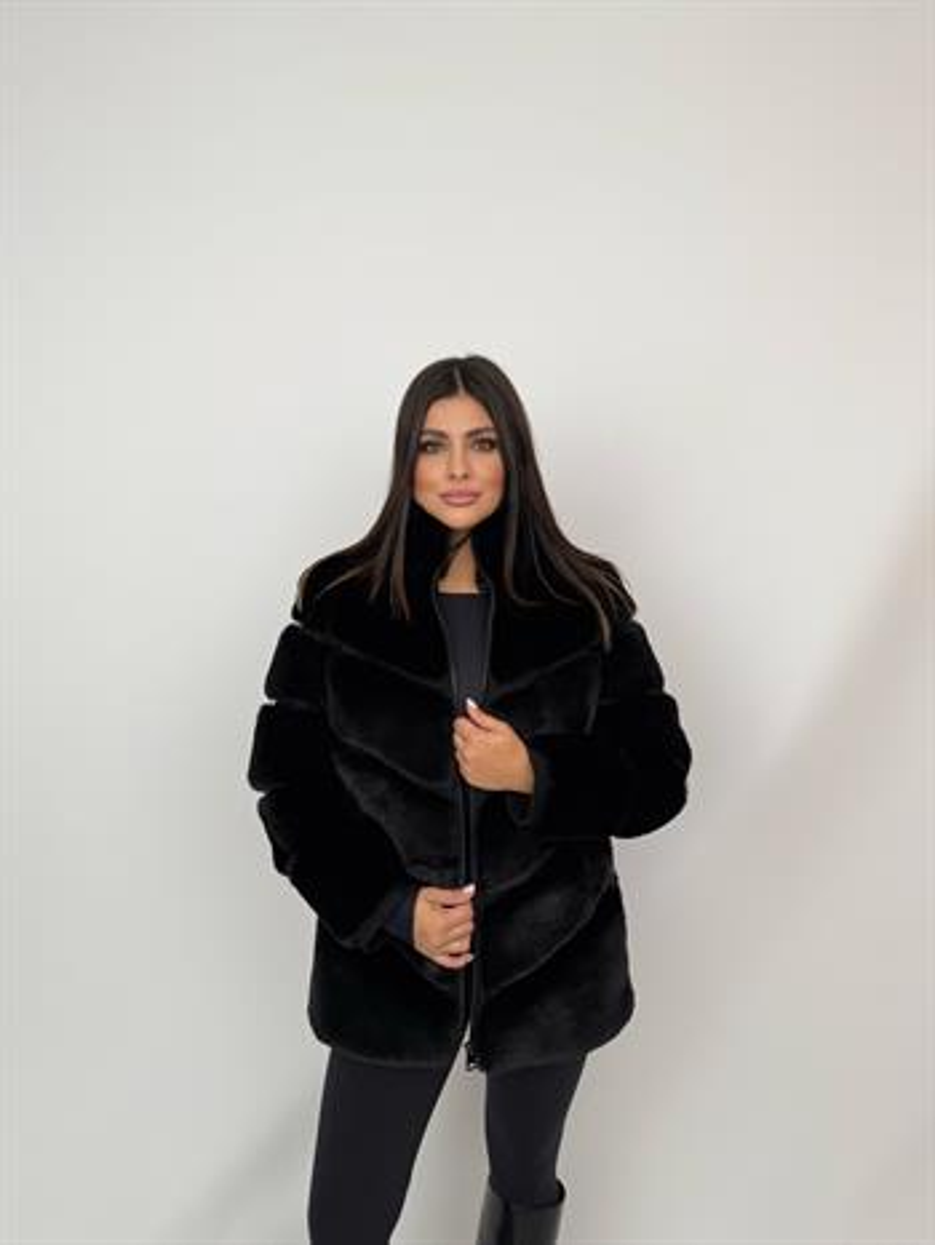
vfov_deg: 71.6
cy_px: 622
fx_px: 864
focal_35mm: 24
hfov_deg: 56.9
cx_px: 468
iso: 80
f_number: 1.78
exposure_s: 1/399
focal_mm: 6.76
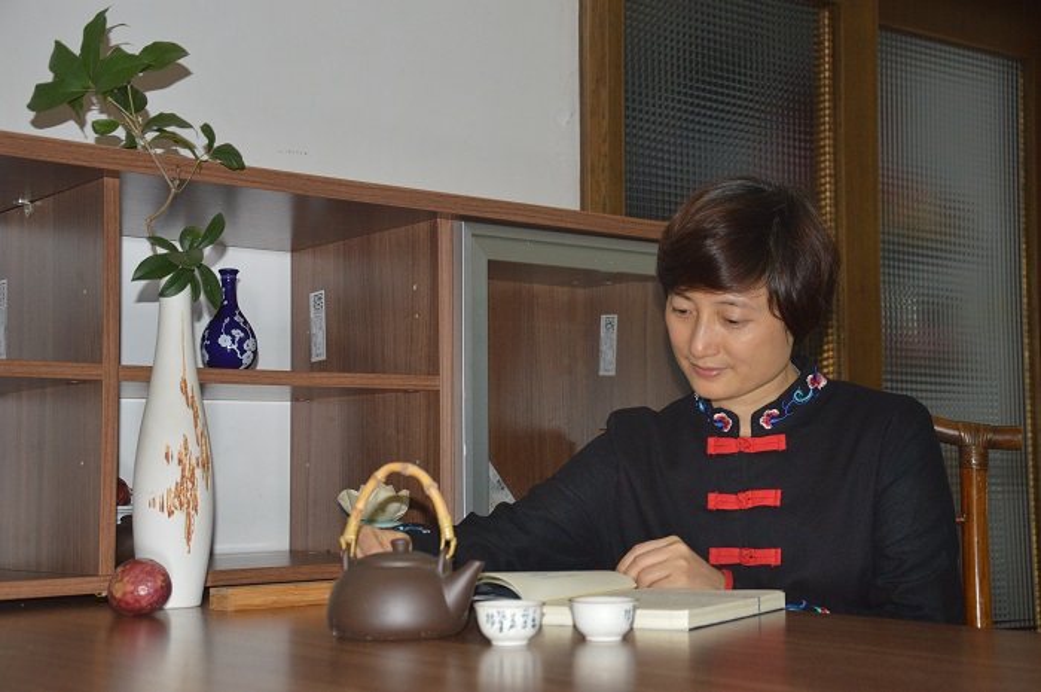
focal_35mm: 52
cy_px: 346
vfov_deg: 25.7
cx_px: 520
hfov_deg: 37.9
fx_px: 1516
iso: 800
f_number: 4.5
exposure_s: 1/60
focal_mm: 35
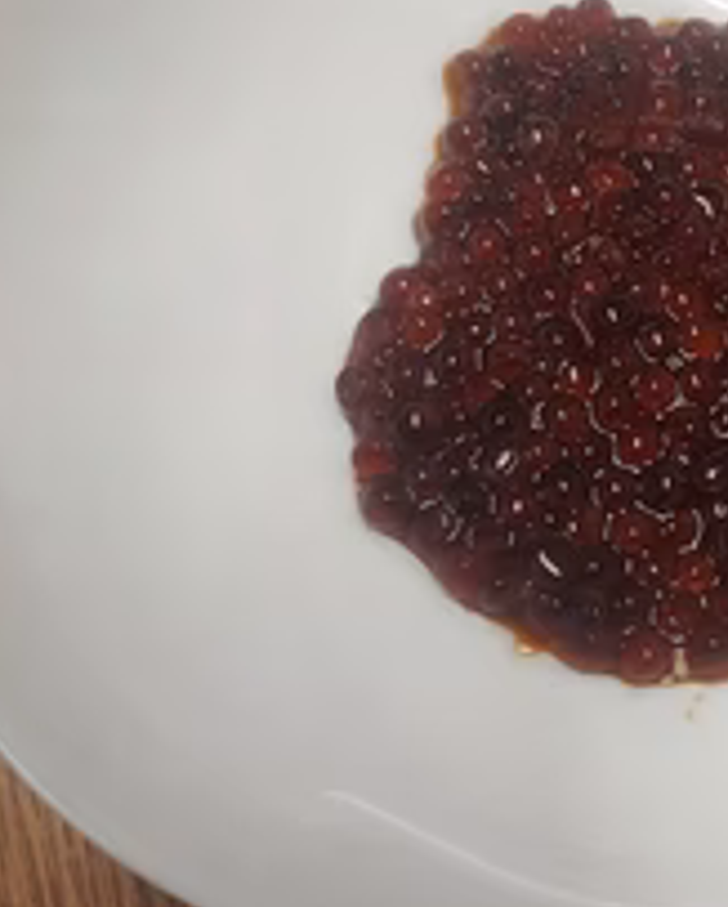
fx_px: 1290
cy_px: 366
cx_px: 648
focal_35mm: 48
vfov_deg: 38.6
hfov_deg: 30.2
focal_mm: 4.6
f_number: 2
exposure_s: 1/60
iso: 160
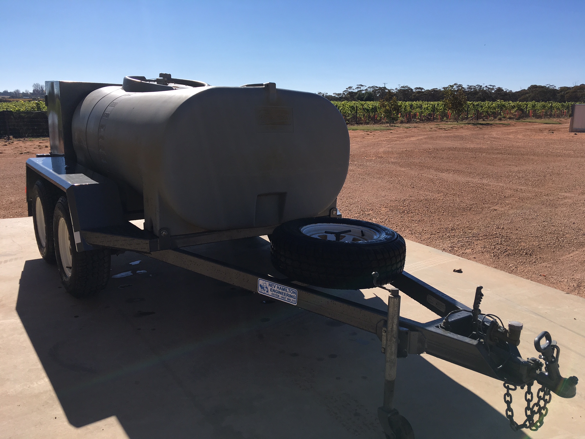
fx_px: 490
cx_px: 292
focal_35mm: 29
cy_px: 220
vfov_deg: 48.2
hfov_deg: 61.7
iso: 25
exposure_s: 1/2079
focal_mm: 4.15
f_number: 2.2
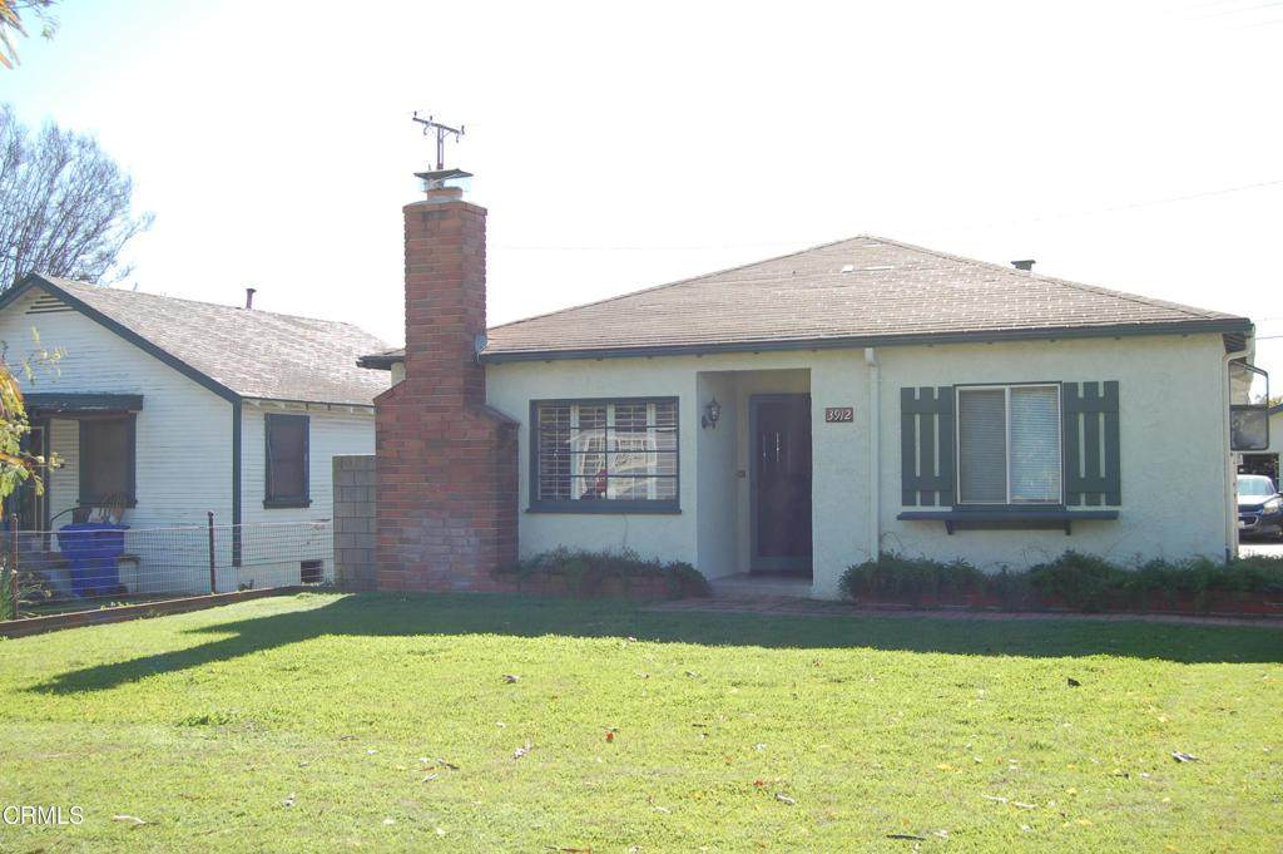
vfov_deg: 34.2
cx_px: 642
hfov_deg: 49.6
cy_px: 427
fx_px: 1389
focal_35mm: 39
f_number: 9
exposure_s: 1/320
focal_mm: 26
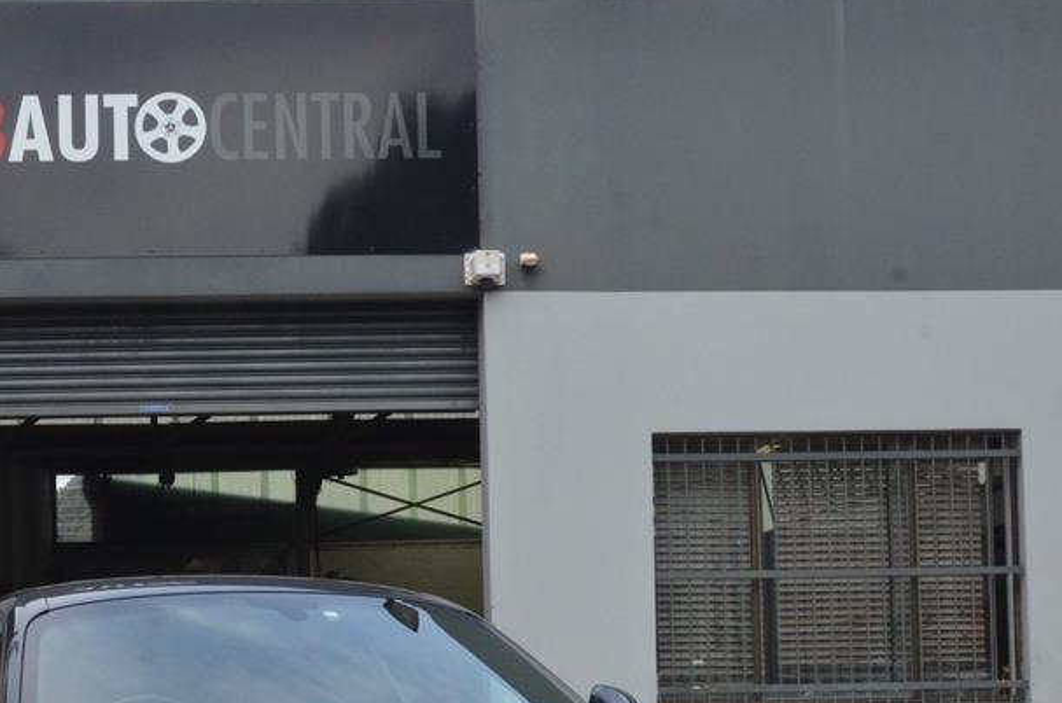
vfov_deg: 21.0
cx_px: 312
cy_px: 637
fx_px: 1855
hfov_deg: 31.6
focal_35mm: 63
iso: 2000
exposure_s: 1/800
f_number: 14
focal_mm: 22
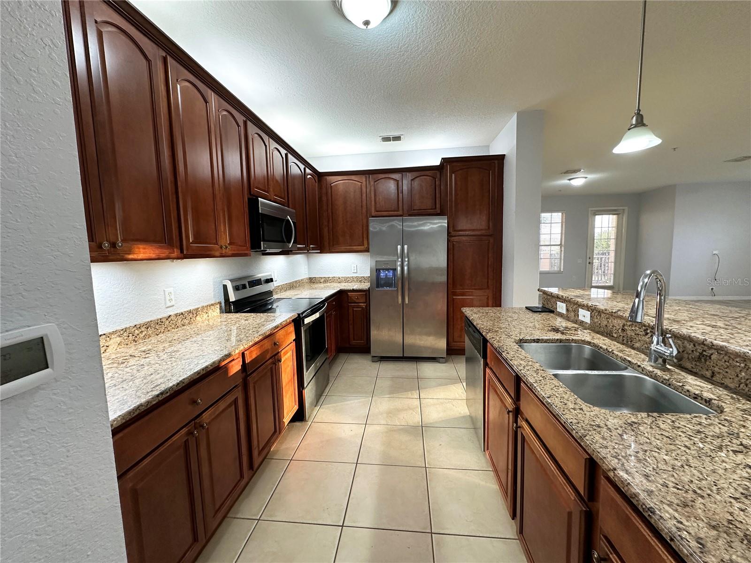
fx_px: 304
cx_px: 376
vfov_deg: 85.7
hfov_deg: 102.1
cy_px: 282
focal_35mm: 14
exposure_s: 1/60
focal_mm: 2.22
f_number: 2.2
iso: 160
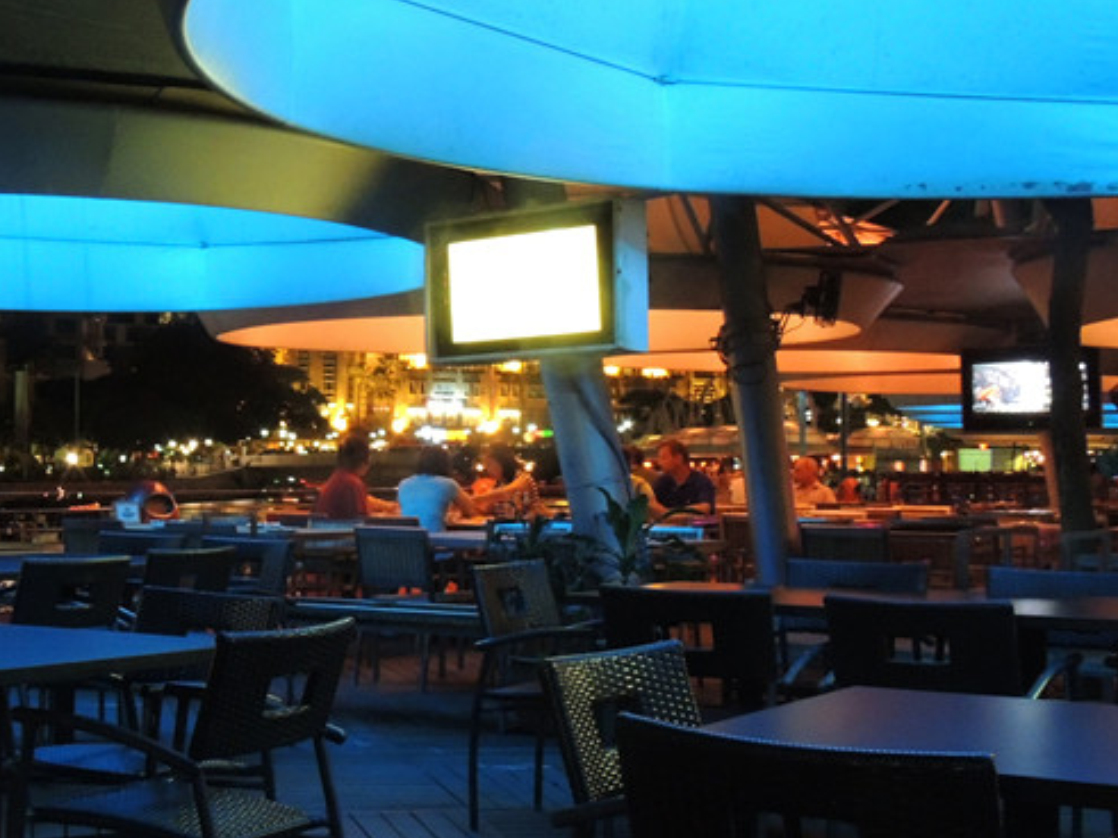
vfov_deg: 25.6
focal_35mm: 57
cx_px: 289
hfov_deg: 33.2
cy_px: 410
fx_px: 1840
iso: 800
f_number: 4.6
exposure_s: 1/5
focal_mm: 6.2
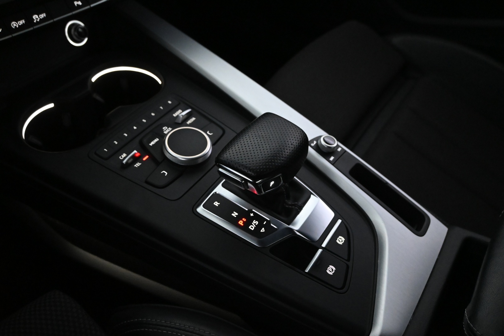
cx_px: 252
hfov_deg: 58.3
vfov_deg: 40.8
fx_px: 451
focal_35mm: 32
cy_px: 168
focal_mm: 21.5
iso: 6400
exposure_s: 1/125
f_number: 4.5
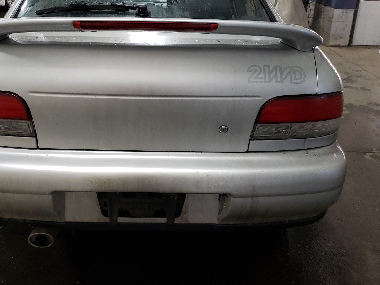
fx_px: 384
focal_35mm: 35
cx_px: 149
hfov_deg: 52.2
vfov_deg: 40.4
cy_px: 105
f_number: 1.5
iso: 116
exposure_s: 1/60.2
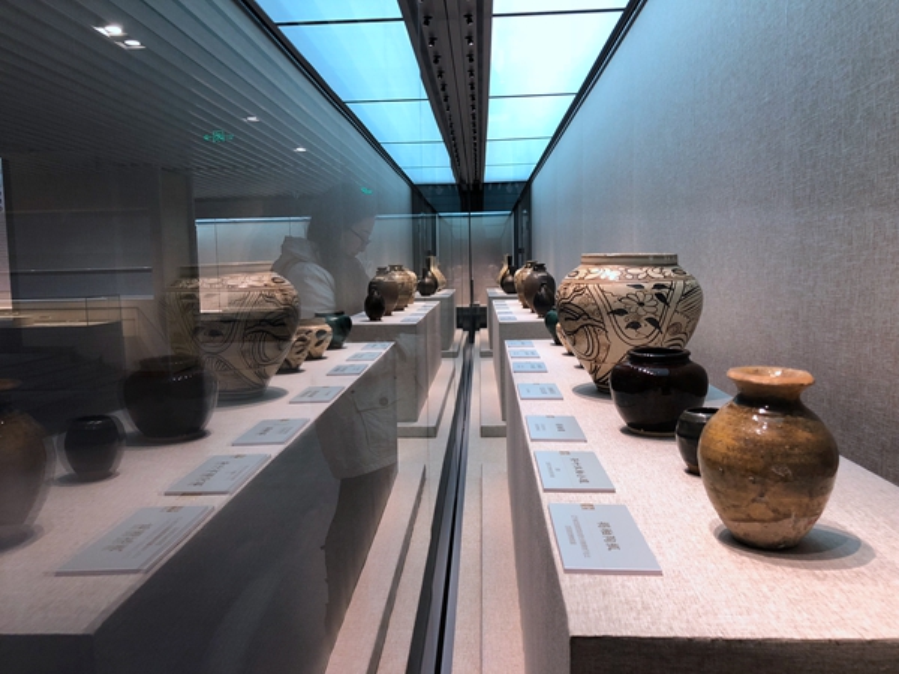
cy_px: 337
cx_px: 450
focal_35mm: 29
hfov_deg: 61.7
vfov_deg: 48.2
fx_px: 753
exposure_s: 1/33
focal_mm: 3.99
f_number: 1.8
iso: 40
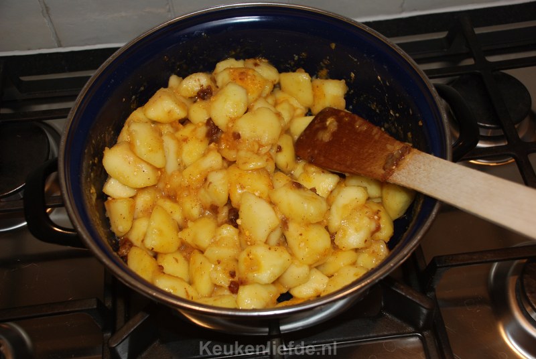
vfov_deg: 29.0
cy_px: 180
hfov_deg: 42.3
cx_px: 268
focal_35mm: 46
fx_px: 693
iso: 160
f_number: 4.2
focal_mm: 31
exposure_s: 1/60
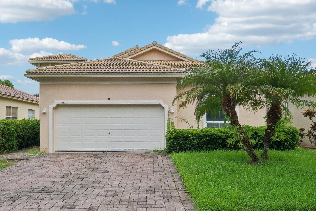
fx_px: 255
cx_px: 158
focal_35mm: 29
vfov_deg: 45.0
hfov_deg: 63.7
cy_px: 106
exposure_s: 1/1700
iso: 1600
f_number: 8
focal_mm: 19.1
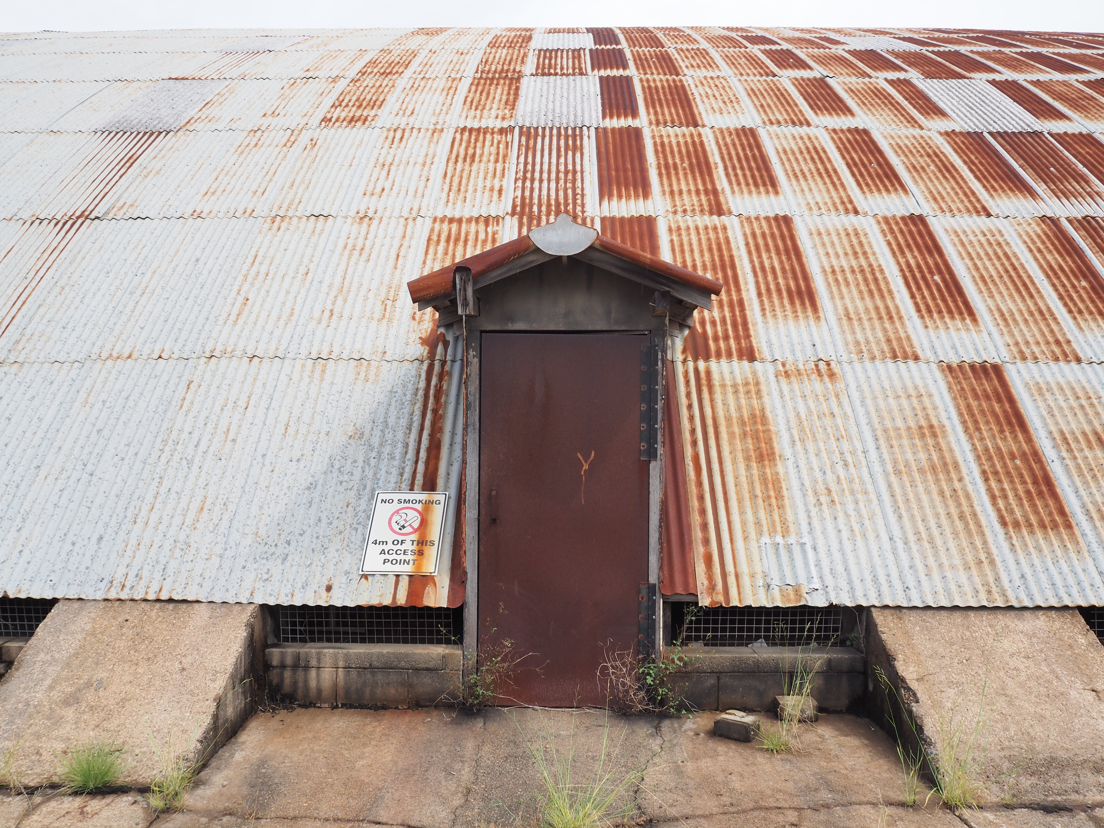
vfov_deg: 49.7
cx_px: 552
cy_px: 414
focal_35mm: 28
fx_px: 893
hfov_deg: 63.4
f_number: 7.1
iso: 200
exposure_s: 1/320
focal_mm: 14
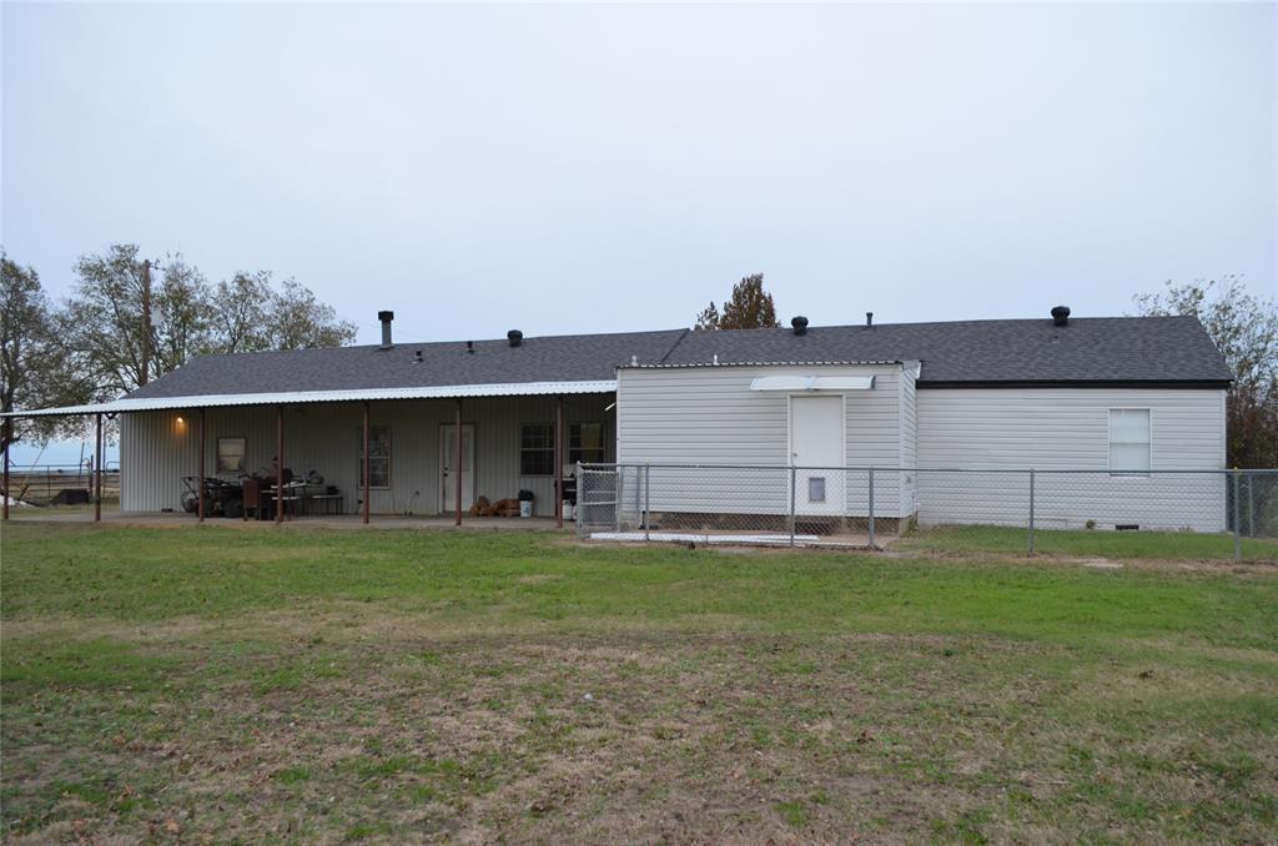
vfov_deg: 47.7
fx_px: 956
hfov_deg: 67.5
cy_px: 423
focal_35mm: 27
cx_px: 639
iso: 400
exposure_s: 1/100
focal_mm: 18
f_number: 5
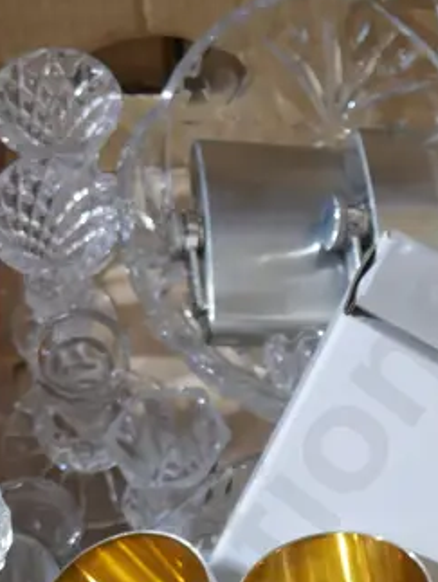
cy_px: 663
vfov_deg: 19.6
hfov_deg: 15.6
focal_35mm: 95
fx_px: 1600
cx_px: 183
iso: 1000
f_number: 3.6
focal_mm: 15
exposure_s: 1/60
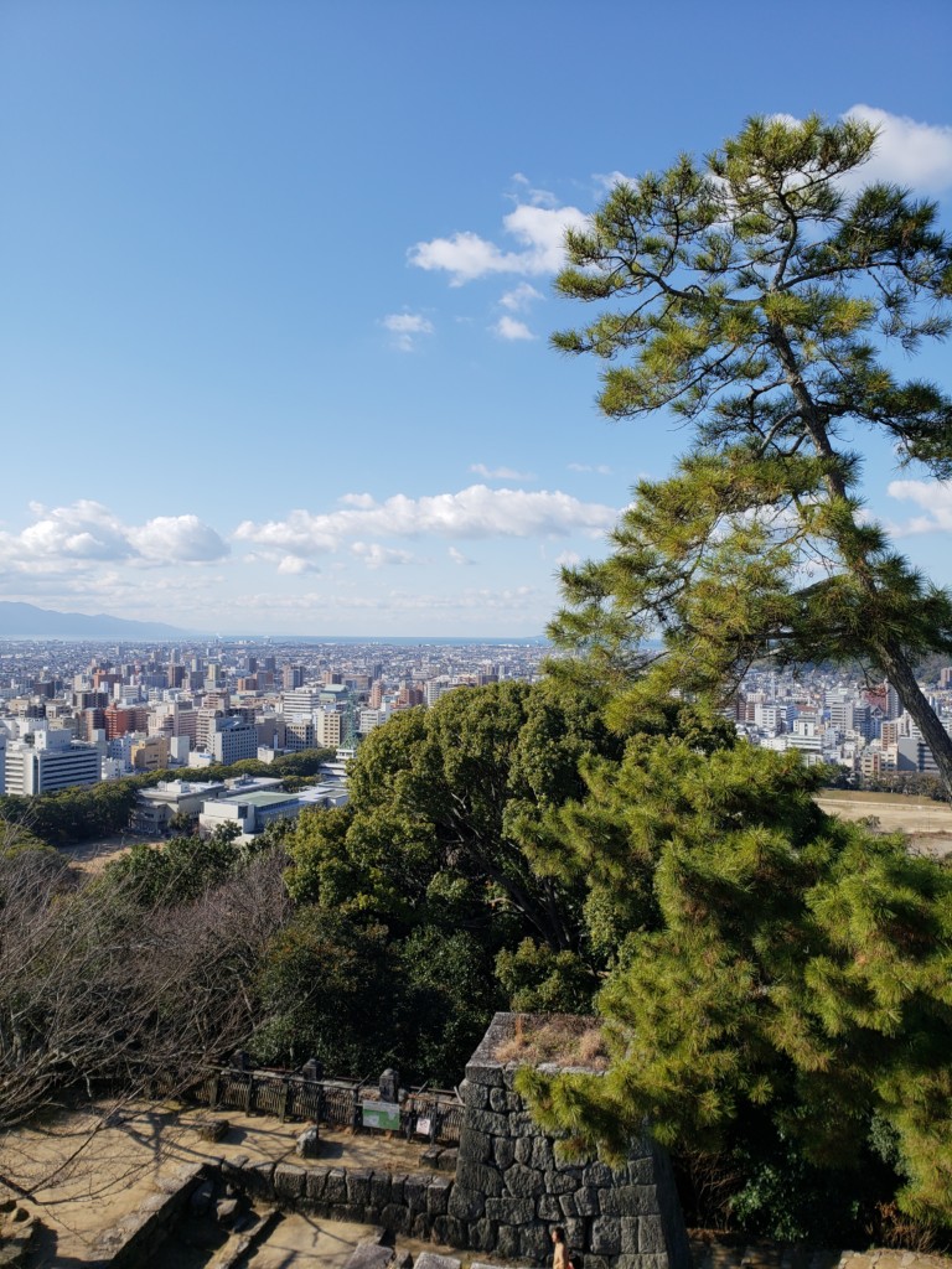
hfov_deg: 53.1
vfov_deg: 67.3
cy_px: 634
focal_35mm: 26
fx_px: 953
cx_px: 476
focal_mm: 4.3
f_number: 2.4
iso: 50
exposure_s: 1/1503
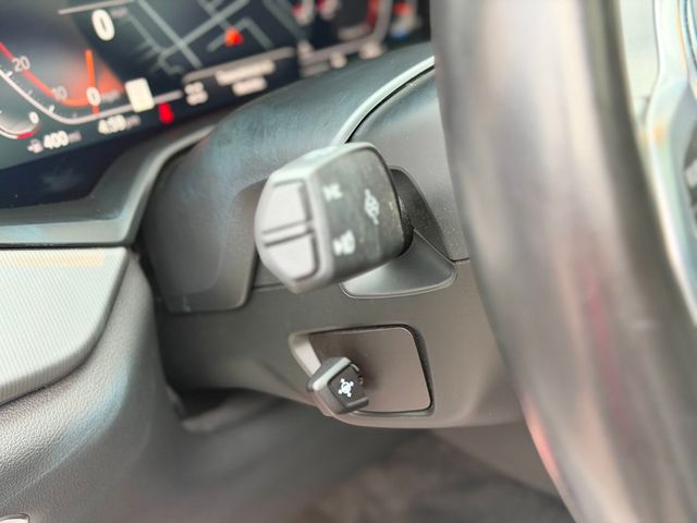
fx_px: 966
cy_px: 262
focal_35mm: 48
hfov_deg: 39.7
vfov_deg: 30.3
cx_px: 348
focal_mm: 6.76
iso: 500
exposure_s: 1/27
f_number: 1.78
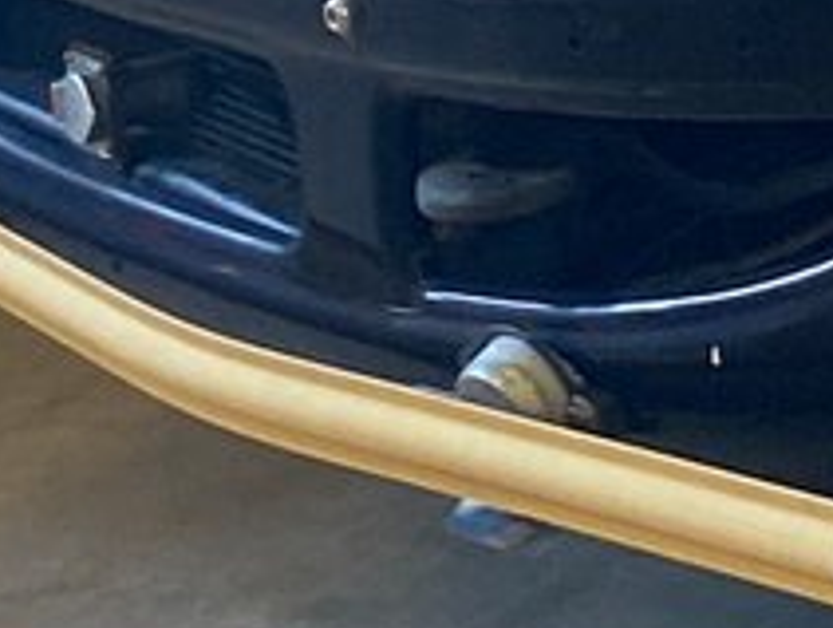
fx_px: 4484
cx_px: 2386
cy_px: -993
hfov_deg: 8.9
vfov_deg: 7.4
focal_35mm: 186
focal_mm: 4.25
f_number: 1.8
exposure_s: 1/115
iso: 125
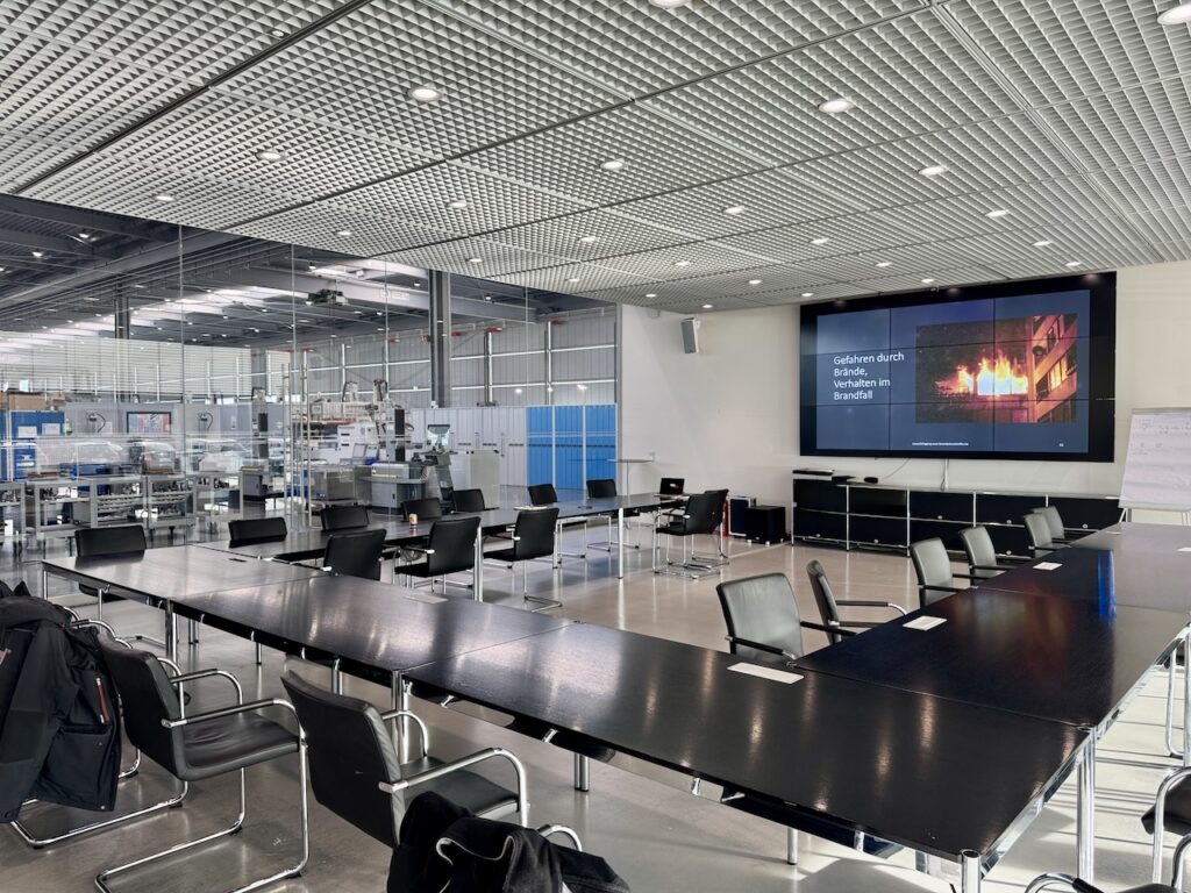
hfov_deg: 71.6
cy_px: 446
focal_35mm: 24
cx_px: 596
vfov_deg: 56.8
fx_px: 826
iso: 64
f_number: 1.78
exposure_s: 1/100
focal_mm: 6.76
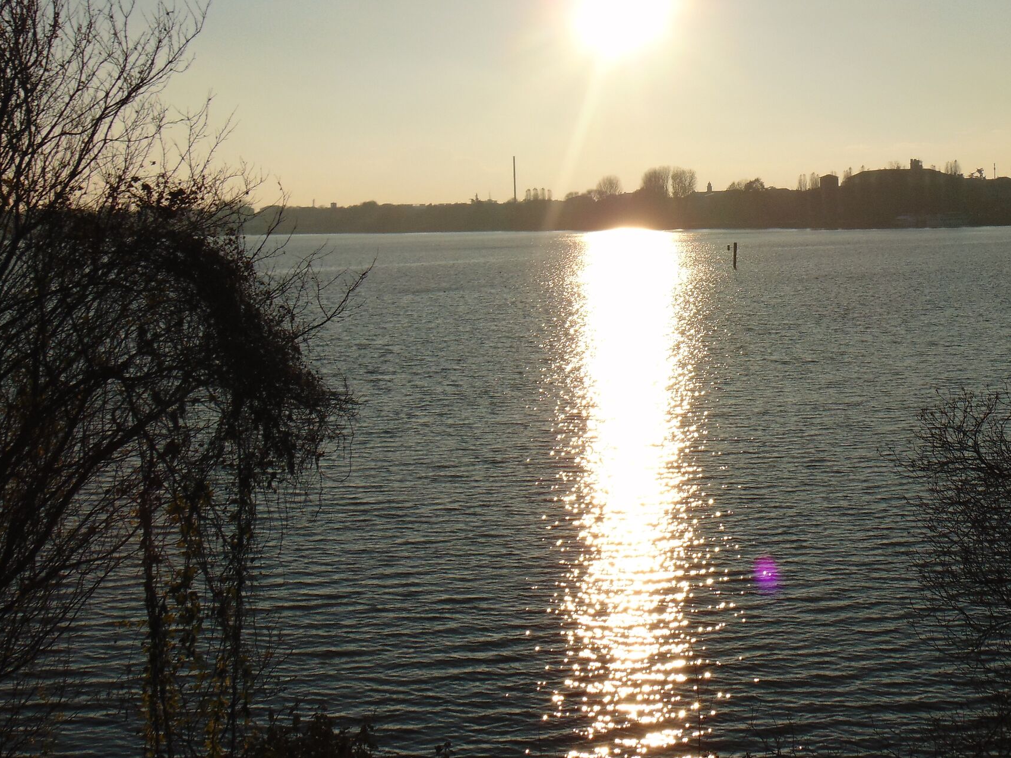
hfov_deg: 34.6
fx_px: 1606
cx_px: 672
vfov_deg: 26.4
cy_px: 258
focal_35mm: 55
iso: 80
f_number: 8.5
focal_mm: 6.9
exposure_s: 1/800
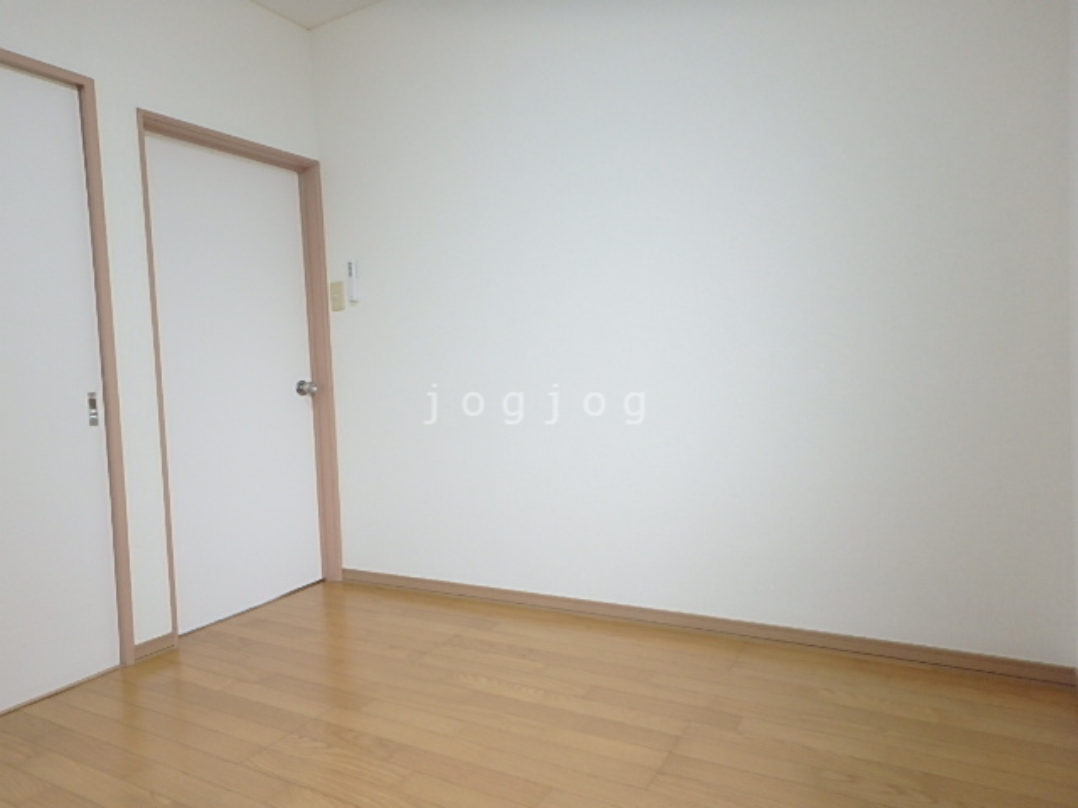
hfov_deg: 79.0
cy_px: 404
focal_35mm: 21
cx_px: 539
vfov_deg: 63.4
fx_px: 654
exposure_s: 1/50
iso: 200
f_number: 3.5
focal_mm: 3.7
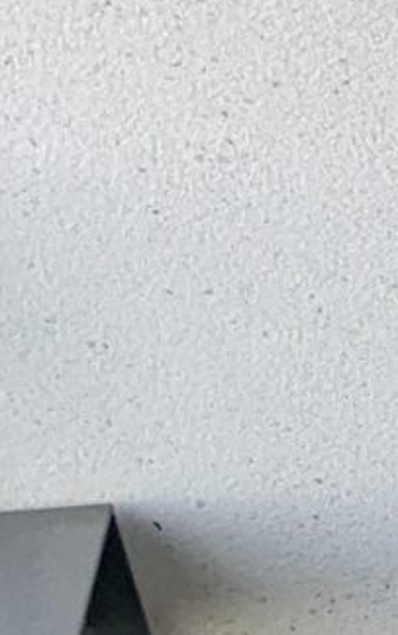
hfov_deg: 5.6
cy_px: 913
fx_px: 2321
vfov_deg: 14.6
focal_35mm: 134
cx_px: 2221
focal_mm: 2.35
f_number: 2.2
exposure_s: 1/157
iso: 51
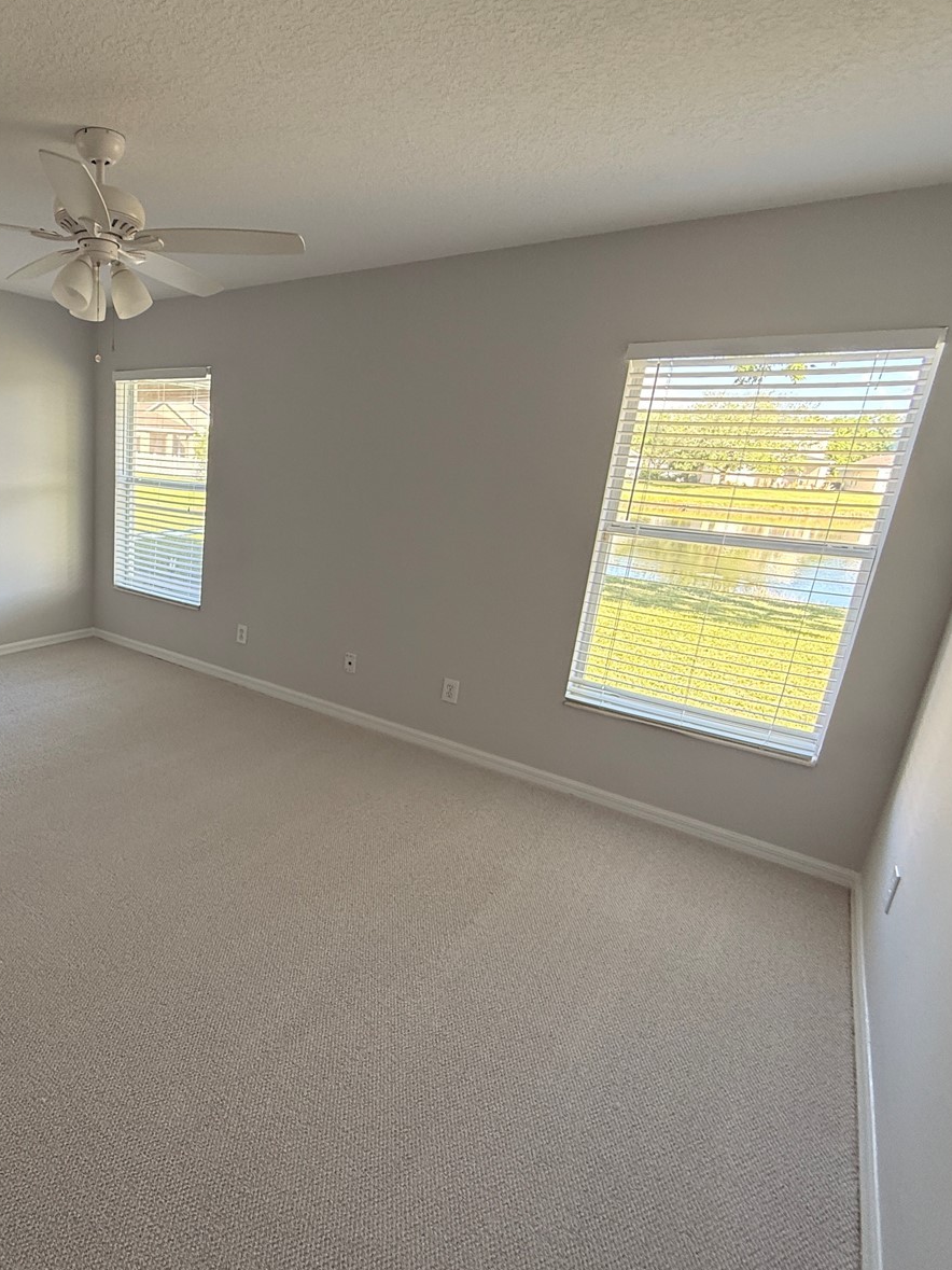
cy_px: 630
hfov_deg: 63.5
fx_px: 697
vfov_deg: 84.7
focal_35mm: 19
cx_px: 208
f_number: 2.2
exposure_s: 1/99
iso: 160
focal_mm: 2.22
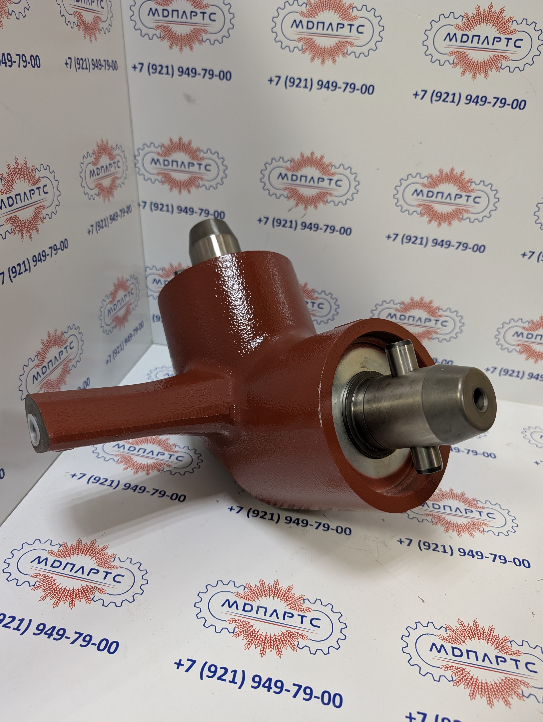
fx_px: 501
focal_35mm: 24
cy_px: 361
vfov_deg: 71.5
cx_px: 272
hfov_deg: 56.9
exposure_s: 1/58.8
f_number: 1.68
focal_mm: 6.9
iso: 140
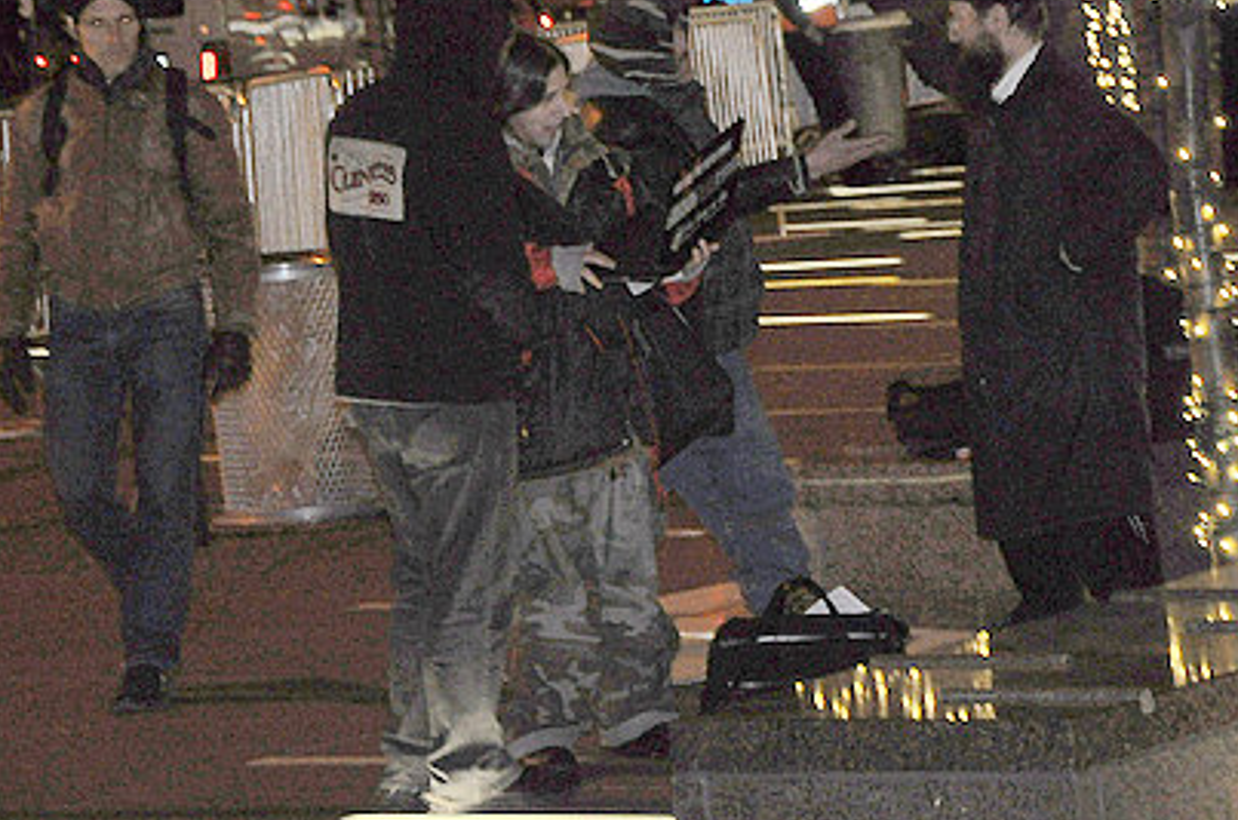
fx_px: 9399
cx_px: 894
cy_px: 174
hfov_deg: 7.5
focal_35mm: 274
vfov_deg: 5.0
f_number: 5.6
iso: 800
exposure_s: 1/60
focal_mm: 105
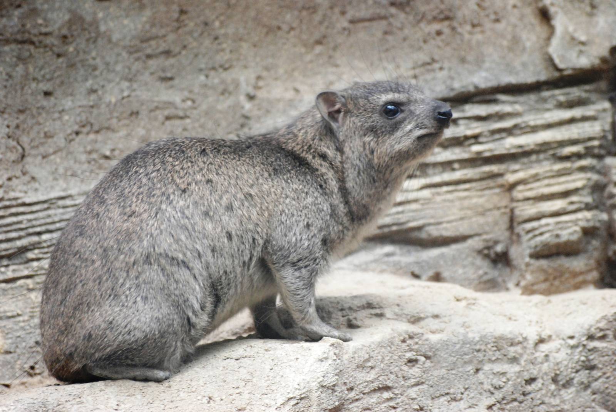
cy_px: 206
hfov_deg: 6.2
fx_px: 5653
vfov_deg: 4.2
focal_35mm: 330
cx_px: 308
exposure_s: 1/160
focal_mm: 220
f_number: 5
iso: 1600
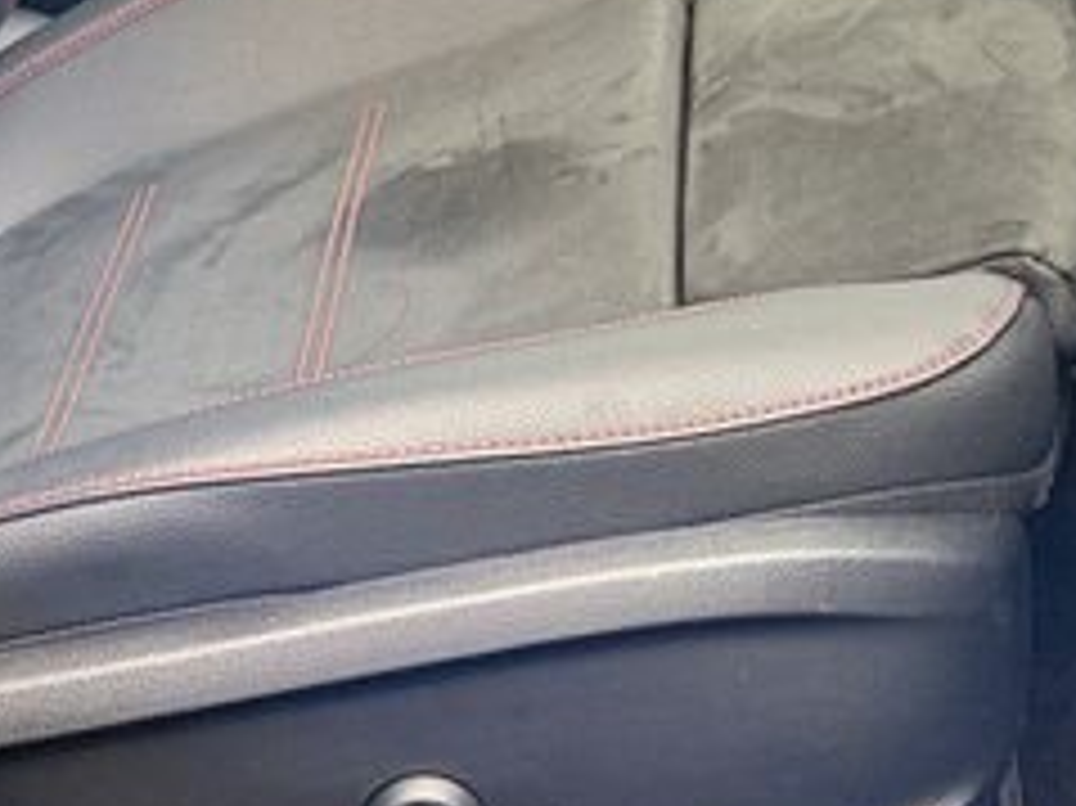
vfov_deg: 13.3
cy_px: -500
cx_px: 693
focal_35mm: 103
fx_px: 3200
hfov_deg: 19.0
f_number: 1.78
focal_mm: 6.76
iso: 250
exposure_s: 1/60
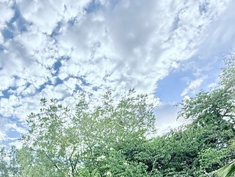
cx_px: 54
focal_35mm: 42
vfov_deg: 28.9
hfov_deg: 43.1
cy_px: 221
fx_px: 285
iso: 64
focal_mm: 2.22
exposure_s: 1/585
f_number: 2.2
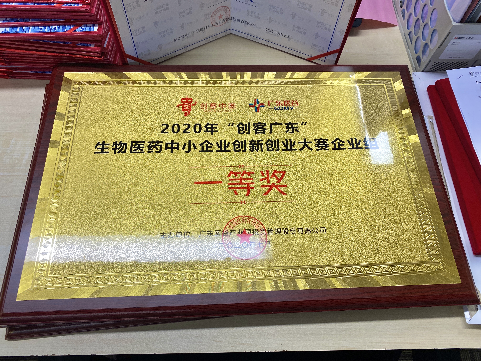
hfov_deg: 67.3
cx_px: 240
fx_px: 361
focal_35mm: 26
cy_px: 180
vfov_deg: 53.1
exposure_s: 1/100
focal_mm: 4.25
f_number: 1.8
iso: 50
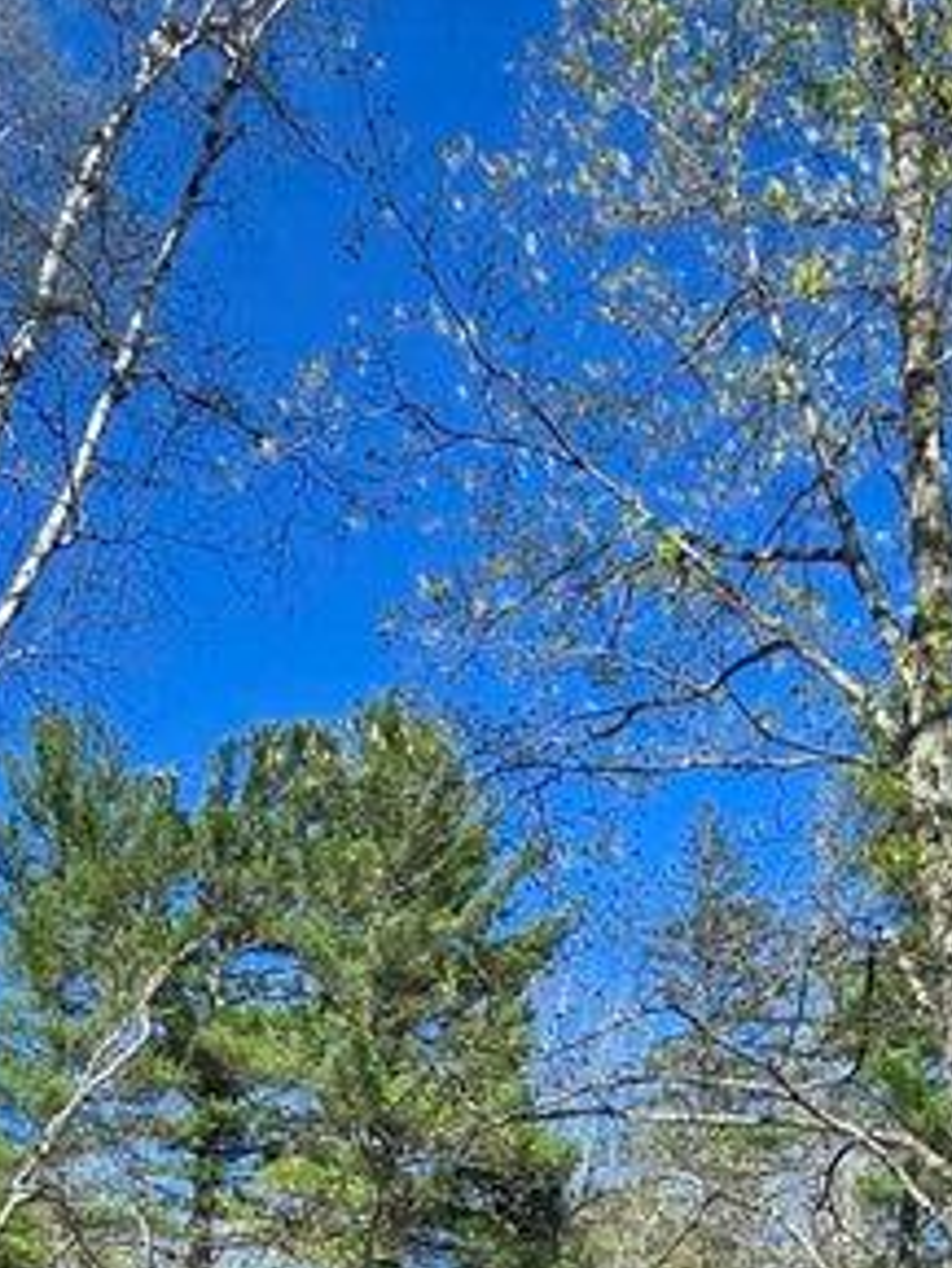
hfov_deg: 30.6
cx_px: 154
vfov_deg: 32.4
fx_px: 1686
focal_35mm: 46
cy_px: 1597
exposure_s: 1/1343
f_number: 2.2
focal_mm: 2.2
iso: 50
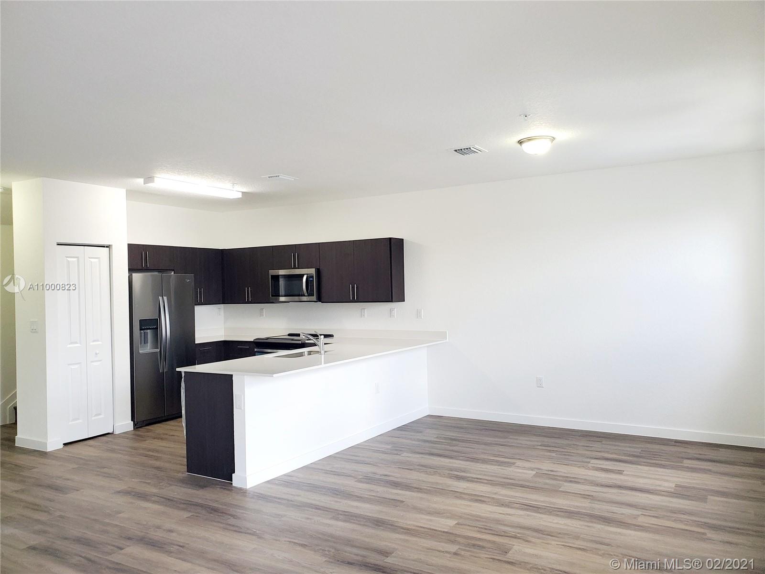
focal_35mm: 26
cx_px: 382
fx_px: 575
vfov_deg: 53.1
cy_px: 287
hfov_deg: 67.3
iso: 200
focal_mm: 4.3
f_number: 2.4
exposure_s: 1/59.2
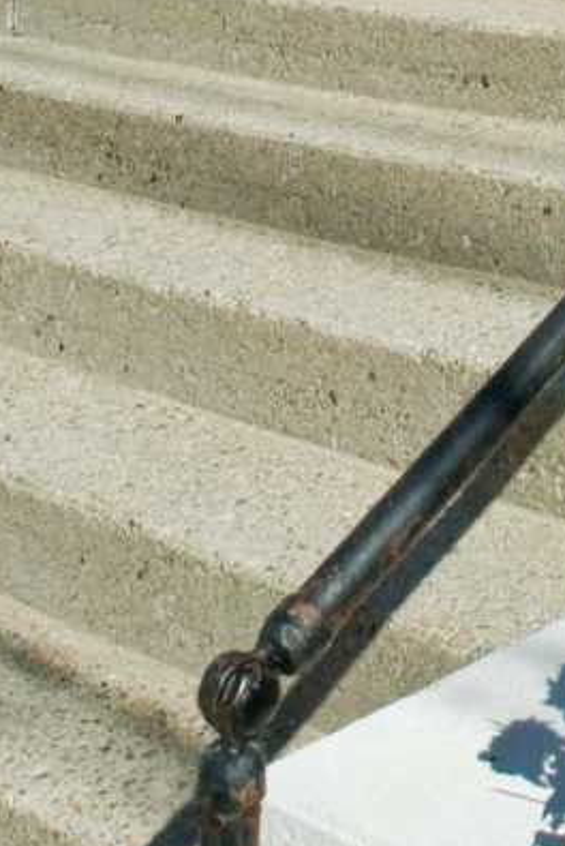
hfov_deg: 14.6
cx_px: 820
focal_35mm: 88
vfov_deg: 17.8
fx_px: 2068
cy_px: -741
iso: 400
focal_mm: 17
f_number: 16
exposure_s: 1/320
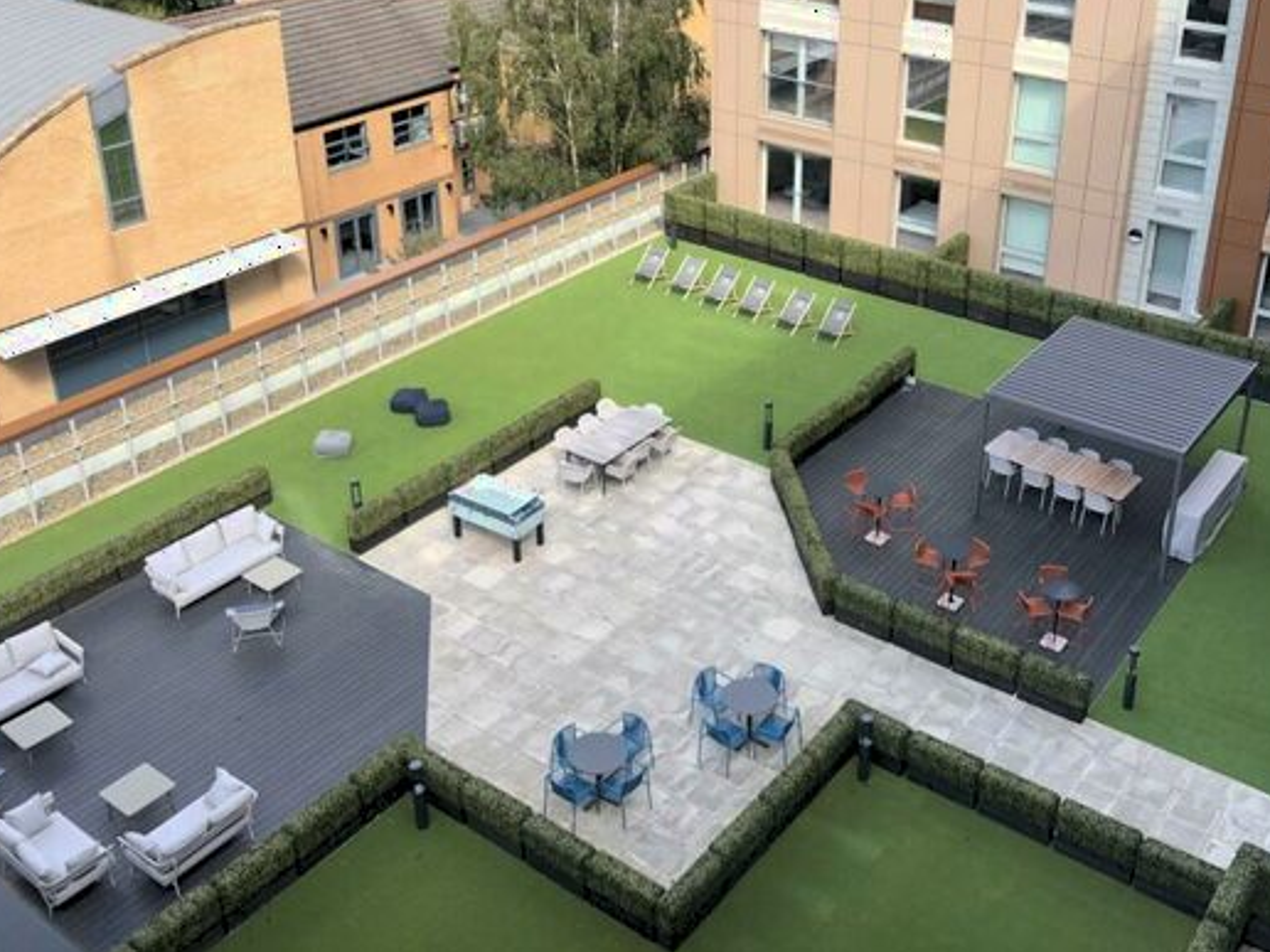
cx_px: 709
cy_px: 314
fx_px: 1394
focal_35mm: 38
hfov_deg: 48.9
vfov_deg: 37.3
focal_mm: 4
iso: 20
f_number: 1.8
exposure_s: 1/120
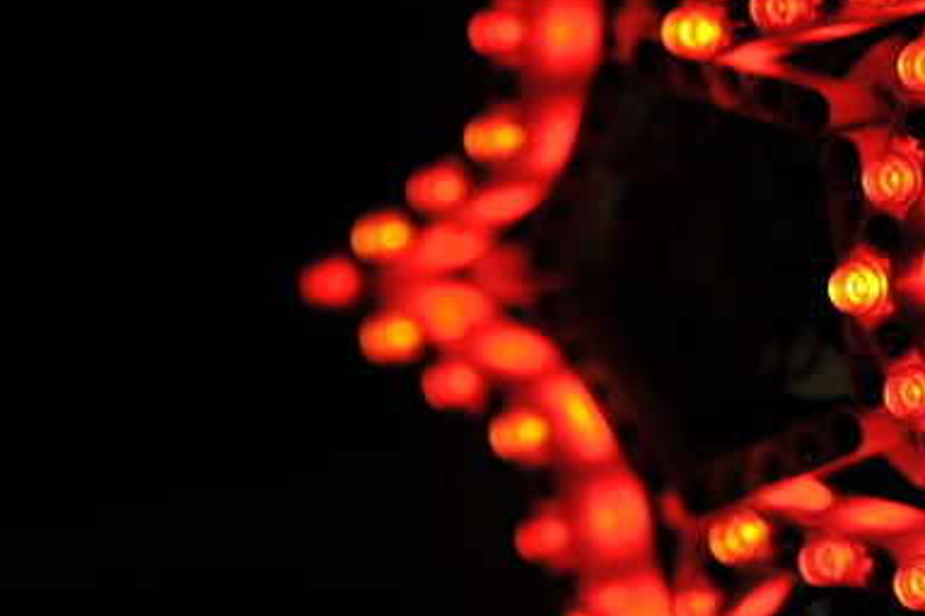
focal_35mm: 111
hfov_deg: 18.4
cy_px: 249
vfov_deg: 12.3
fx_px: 2851
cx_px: 547
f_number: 3.2
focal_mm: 60
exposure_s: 1
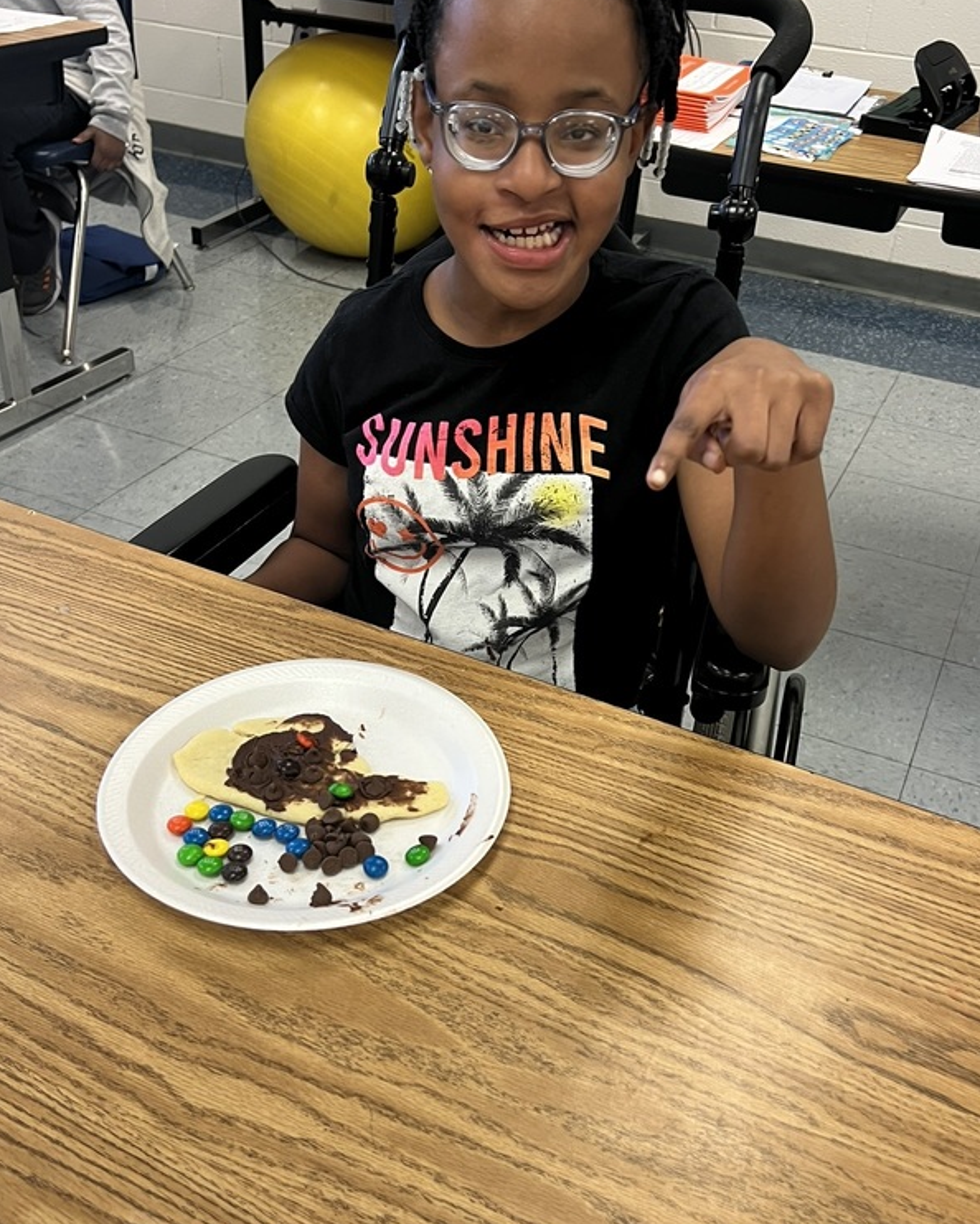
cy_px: 609
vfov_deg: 51.5
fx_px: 1268
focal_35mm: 35
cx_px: 518
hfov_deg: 42.2
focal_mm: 5.7
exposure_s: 1/60
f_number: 1.5
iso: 80
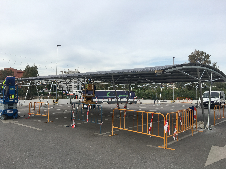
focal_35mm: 29
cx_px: 113
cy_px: 84
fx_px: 189
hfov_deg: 61.7
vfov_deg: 48.2
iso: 25
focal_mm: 4.15
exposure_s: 1/916
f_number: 2.2
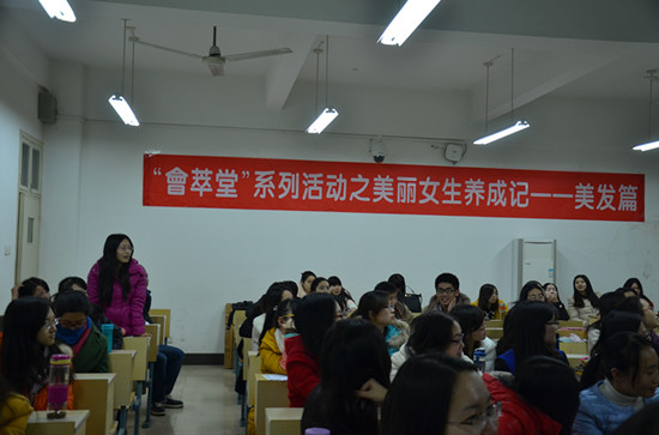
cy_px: 218
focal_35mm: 39
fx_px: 712
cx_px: 330
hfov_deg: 49.7
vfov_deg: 34.0
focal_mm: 26
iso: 400
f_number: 4
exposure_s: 1/60
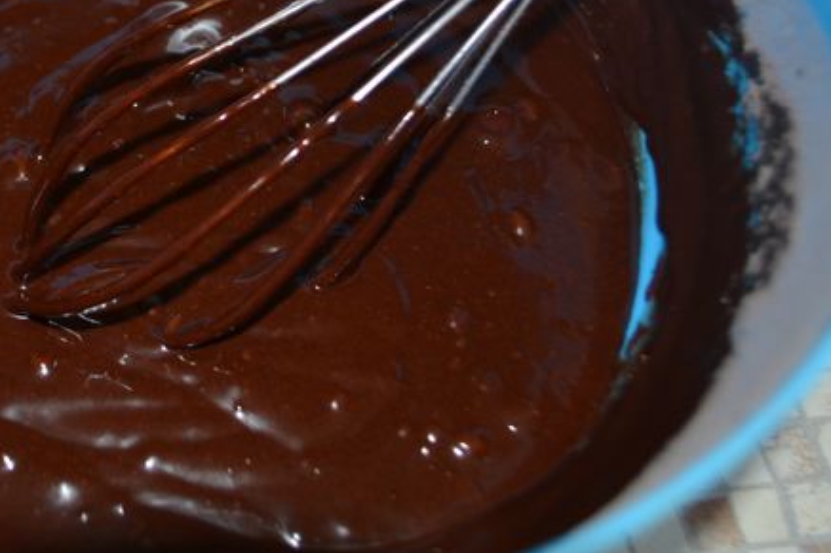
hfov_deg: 35.6
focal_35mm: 54
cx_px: 163
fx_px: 1246
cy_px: 104
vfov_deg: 24.6
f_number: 3.8
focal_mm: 22
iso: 280
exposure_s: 1/60
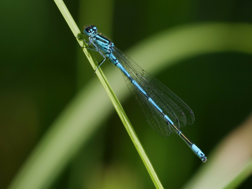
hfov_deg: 2.5
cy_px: 94
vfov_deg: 1.9
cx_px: 126
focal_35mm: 800
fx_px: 5823
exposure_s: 1/640
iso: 250
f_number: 6.3
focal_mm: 400
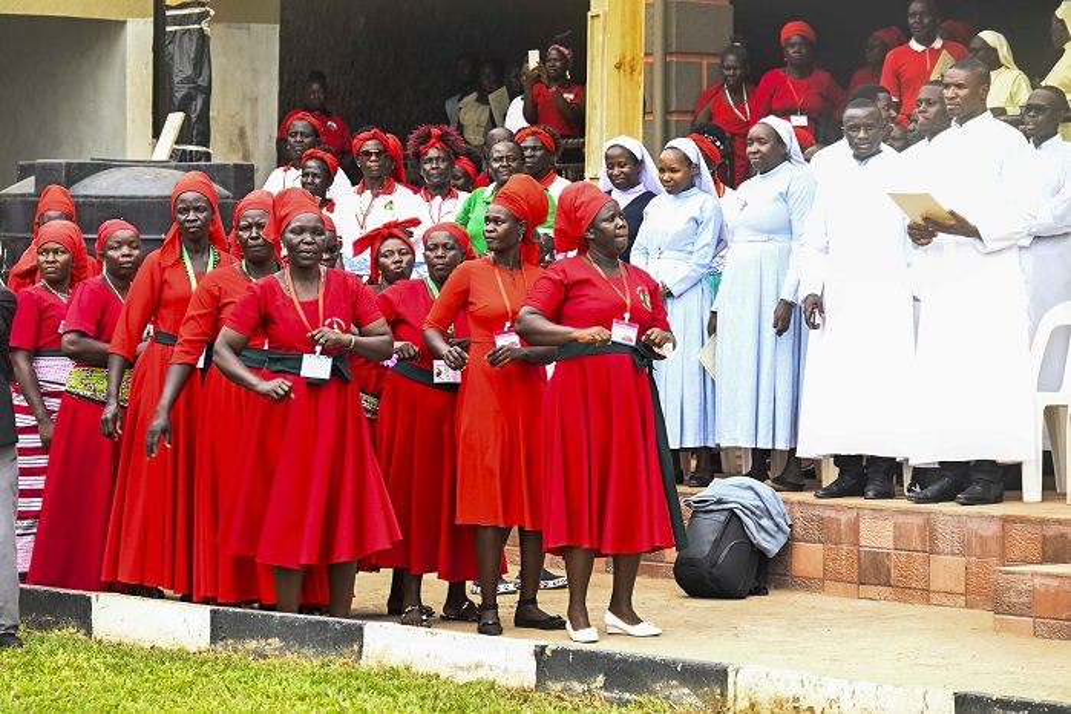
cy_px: 357
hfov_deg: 17.1
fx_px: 3570
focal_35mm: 120
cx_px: 536
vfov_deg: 11.4
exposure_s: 1/200
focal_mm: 120
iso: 500
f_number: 6.3
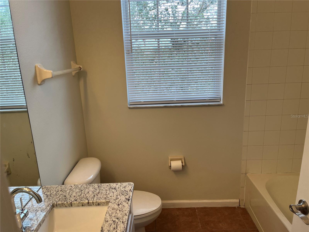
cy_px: 116
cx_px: 154
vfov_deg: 53.1
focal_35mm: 26
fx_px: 232
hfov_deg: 67.3
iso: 50
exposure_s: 1/161
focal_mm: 5.1
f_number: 1.6
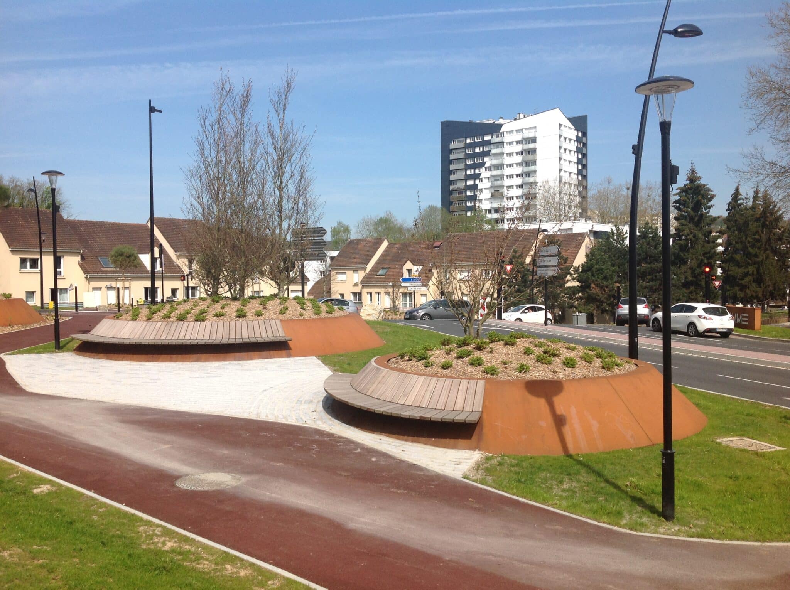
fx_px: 798
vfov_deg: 40.6
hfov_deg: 52.7
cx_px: 395
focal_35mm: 35
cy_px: 295
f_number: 2.4
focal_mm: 4.28
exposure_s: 1/2016
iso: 50
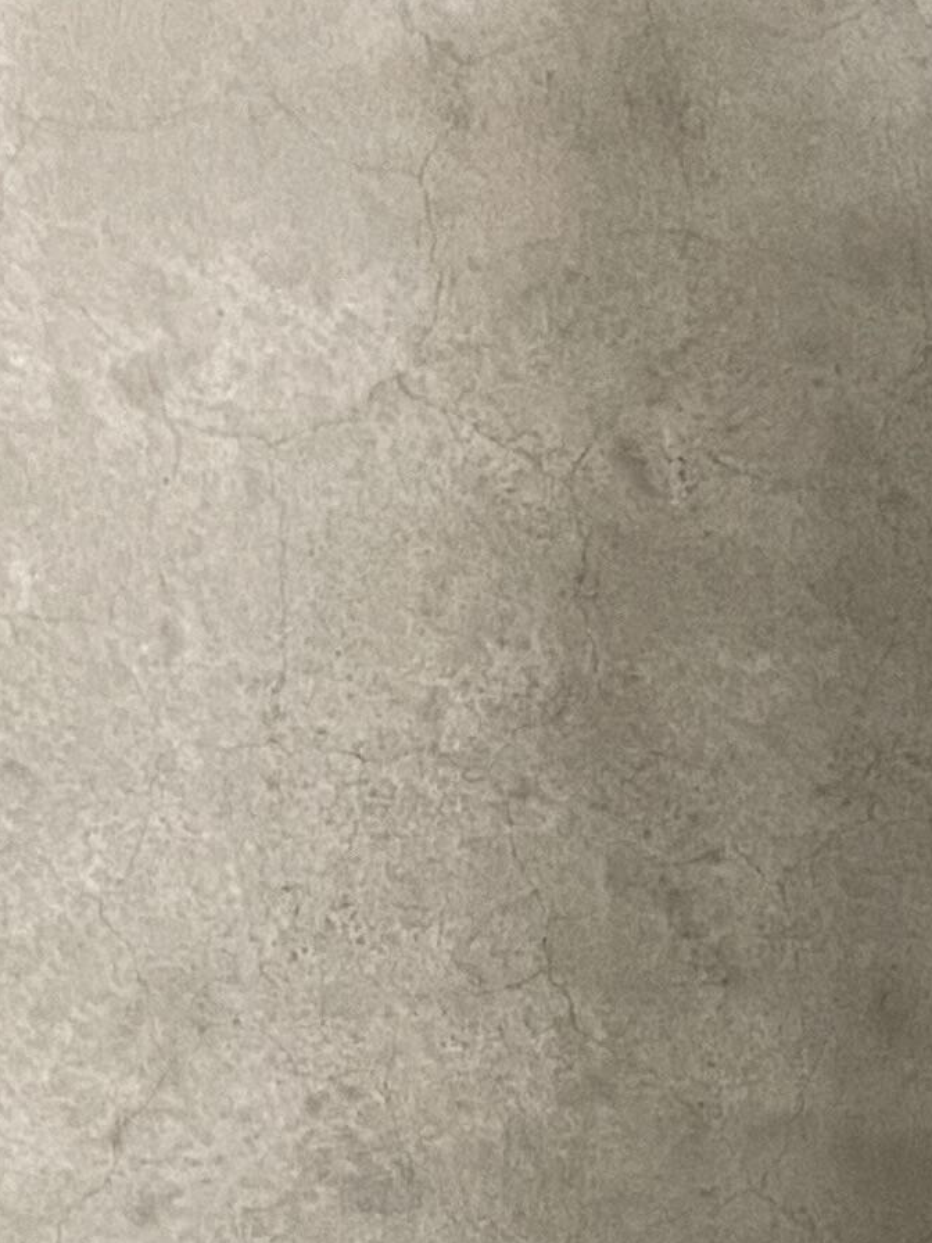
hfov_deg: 11.3
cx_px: 1935
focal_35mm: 117
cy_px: 1835
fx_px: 4200
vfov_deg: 15.6
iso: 500
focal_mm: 4.2
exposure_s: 1/60
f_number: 1.6
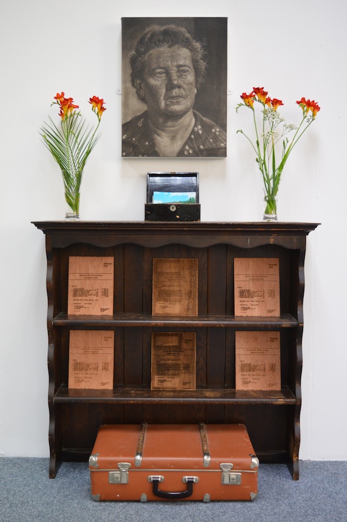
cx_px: 174
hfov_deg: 31.8
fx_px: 608
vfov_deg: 46.4
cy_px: 261
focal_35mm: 42
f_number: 4.2
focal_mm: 28
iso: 900
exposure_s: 1/60
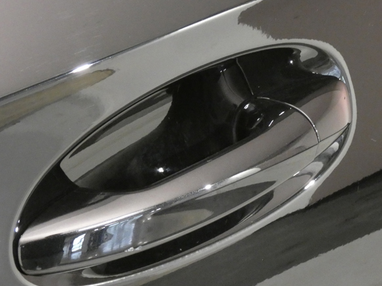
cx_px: 221
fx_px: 1203
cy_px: 176
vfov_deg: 13.6
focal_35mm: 109
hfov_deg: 18.0
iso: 1600
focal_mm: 14.1
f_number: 4.5
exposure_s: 1/10
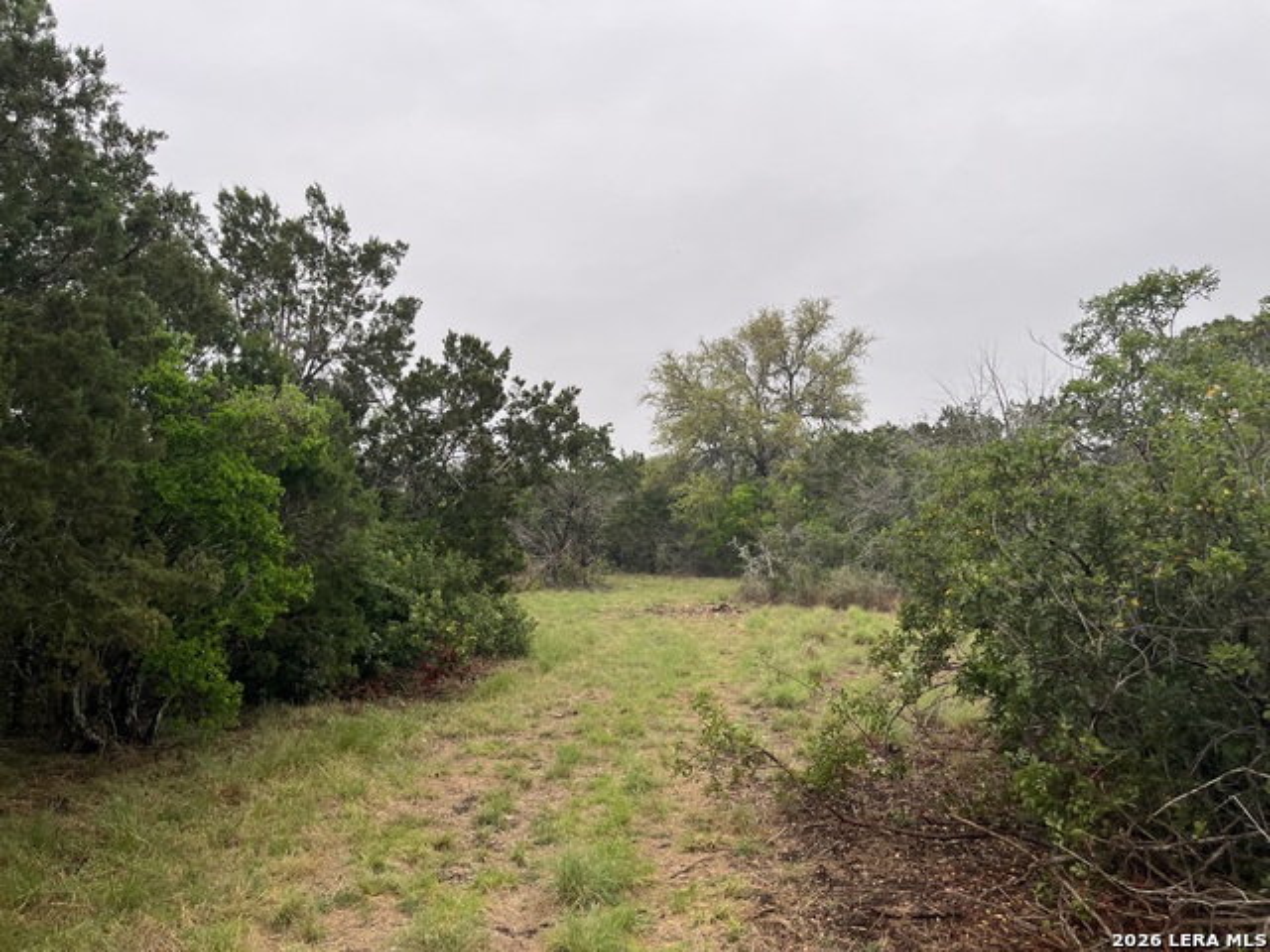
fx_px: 954
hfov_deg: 67.3
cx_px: 635
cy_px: 476
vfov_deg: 53.1
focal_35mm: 26
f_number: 1.6
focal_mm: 5.1
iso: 50
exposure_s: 1/375
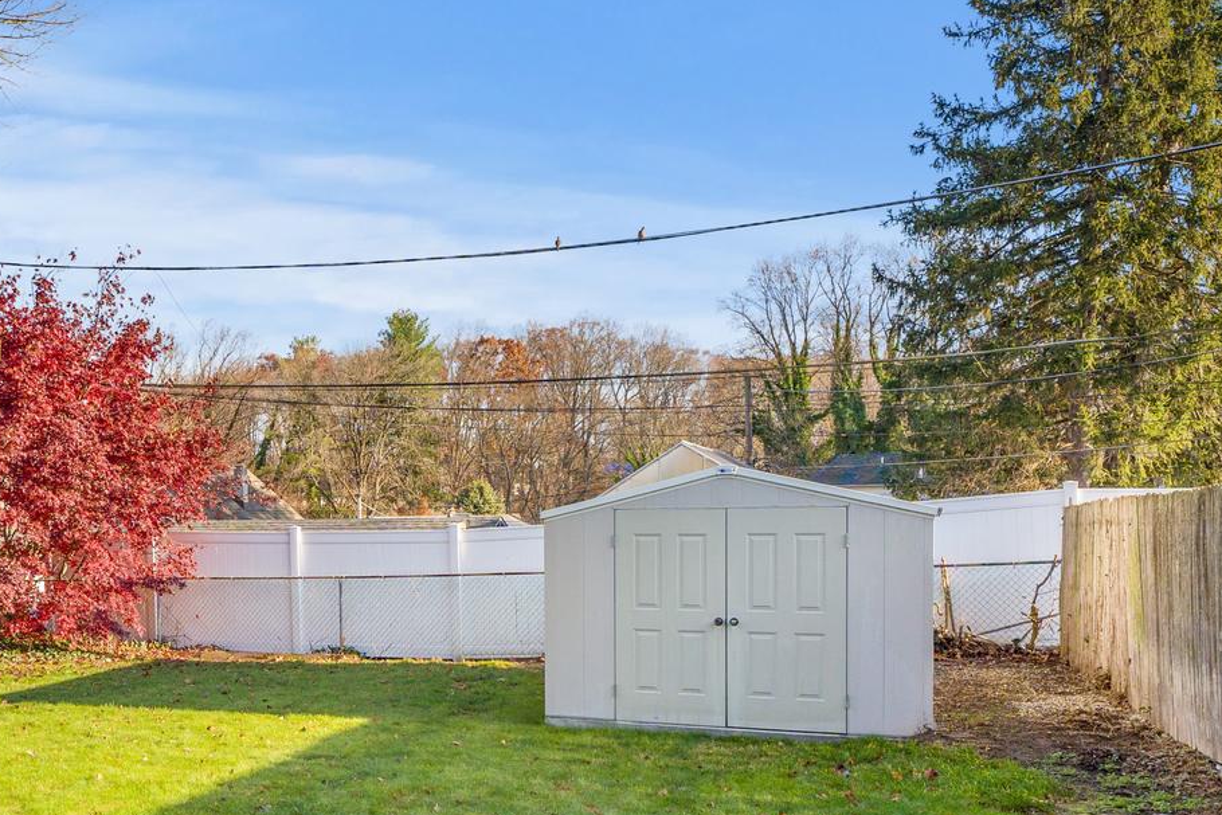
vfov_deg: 36.5
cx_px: 237
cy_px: 547
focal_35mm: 36
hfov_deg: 49.8
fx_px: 1222
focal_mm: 16
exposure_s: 1/500
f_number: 5.6
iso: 250
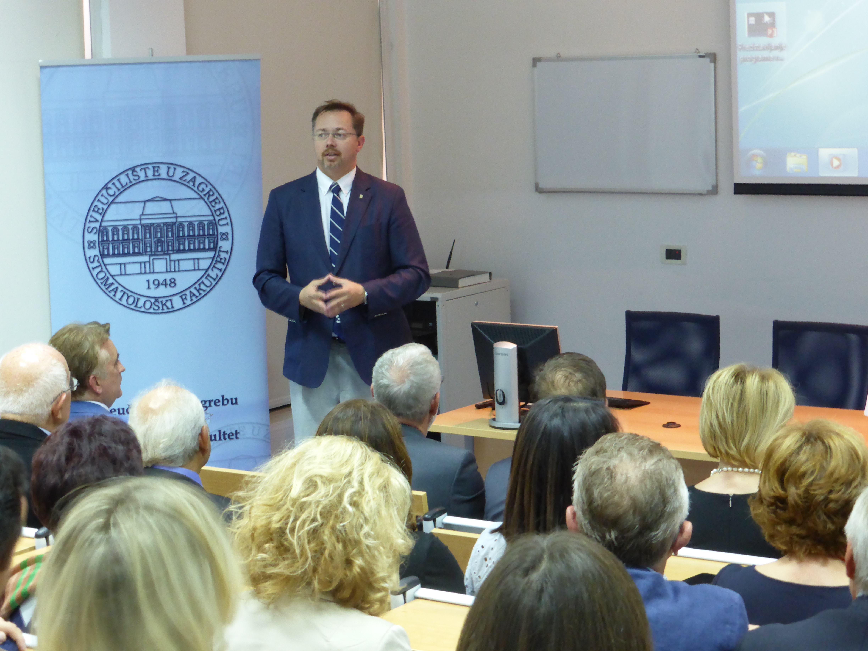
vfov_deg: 18.7
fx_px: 1981
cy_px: 326
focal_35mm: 79
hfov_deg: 24.7
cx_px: 434
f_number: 5
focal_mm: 13.3
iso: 400
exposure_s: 1/5
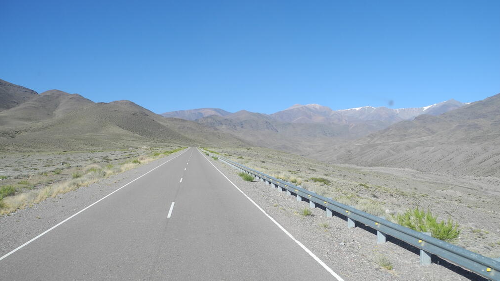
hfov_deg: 62.6
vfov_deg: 37.8
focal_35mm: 31
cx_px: 253
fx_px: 411
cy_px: 143
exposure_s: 1/800
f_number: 4
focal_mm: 6
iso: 100
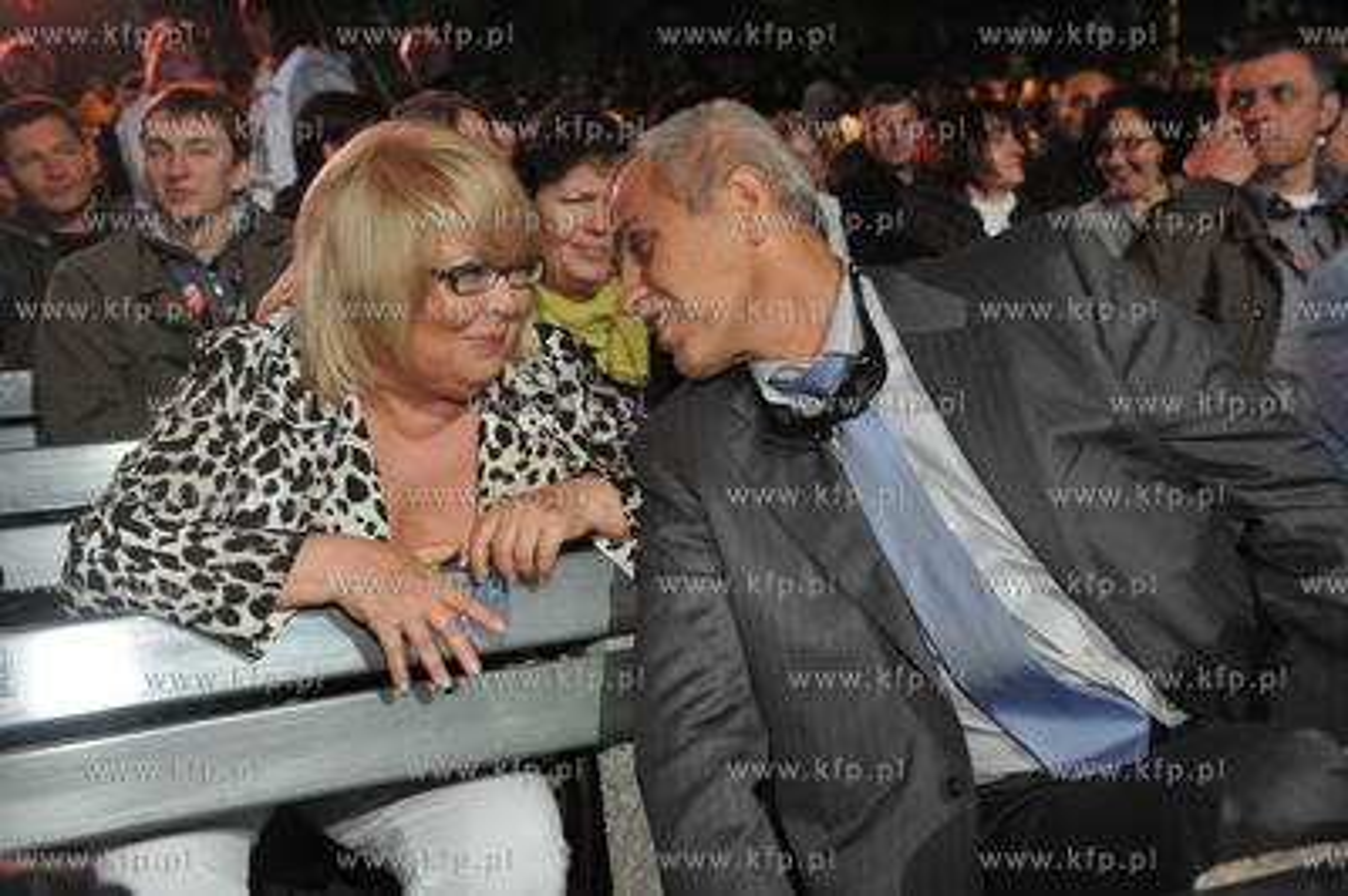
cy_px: 448
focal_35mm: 40
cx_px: 674
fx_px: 1497
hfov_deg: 48.5
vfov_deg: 33.3
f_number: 5.6
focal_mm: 40
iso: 3200
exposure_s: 1/125
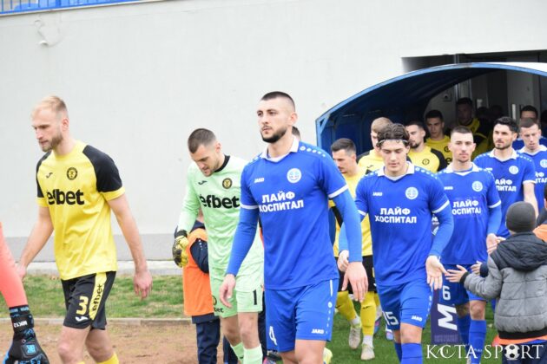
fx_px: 1253
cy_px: 182
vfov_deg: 16.6
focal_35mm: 82
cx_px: 274
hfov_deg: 24.6
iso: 1600
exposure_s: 1/800
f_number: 4.5
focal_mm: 55
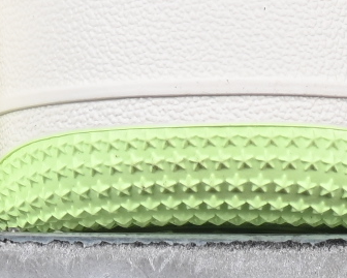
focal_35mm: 583
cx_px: -20
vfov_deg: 2.6
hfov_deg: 3.3
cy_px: -366
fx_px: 5989
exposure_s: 1/80
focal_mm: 50
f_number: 8
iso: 160
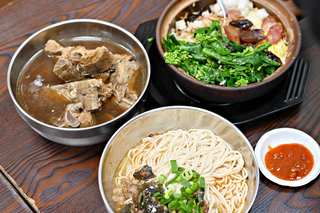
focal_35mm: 75
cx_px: 160
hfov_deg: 27.0
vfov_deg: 18.2
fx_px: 667
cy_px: 106
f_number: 3.2
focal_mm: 50
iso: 900
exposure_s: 1/200
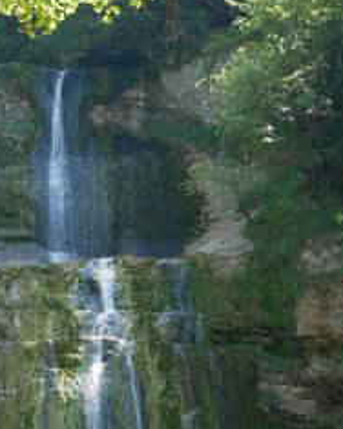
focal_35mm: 107
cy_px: 448
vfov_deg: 17.4
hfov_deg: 14.3
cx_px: 89
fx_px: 1358
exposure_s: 1/160
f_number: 5
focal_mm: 21
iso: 200
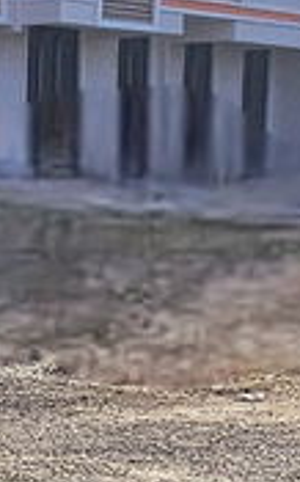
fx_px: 1652
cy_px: 543
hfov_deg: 9.7
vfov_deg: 16.1
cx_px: -297
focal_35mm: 126
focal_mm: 2.2
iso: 50
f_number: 2.2
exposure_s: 1/10000
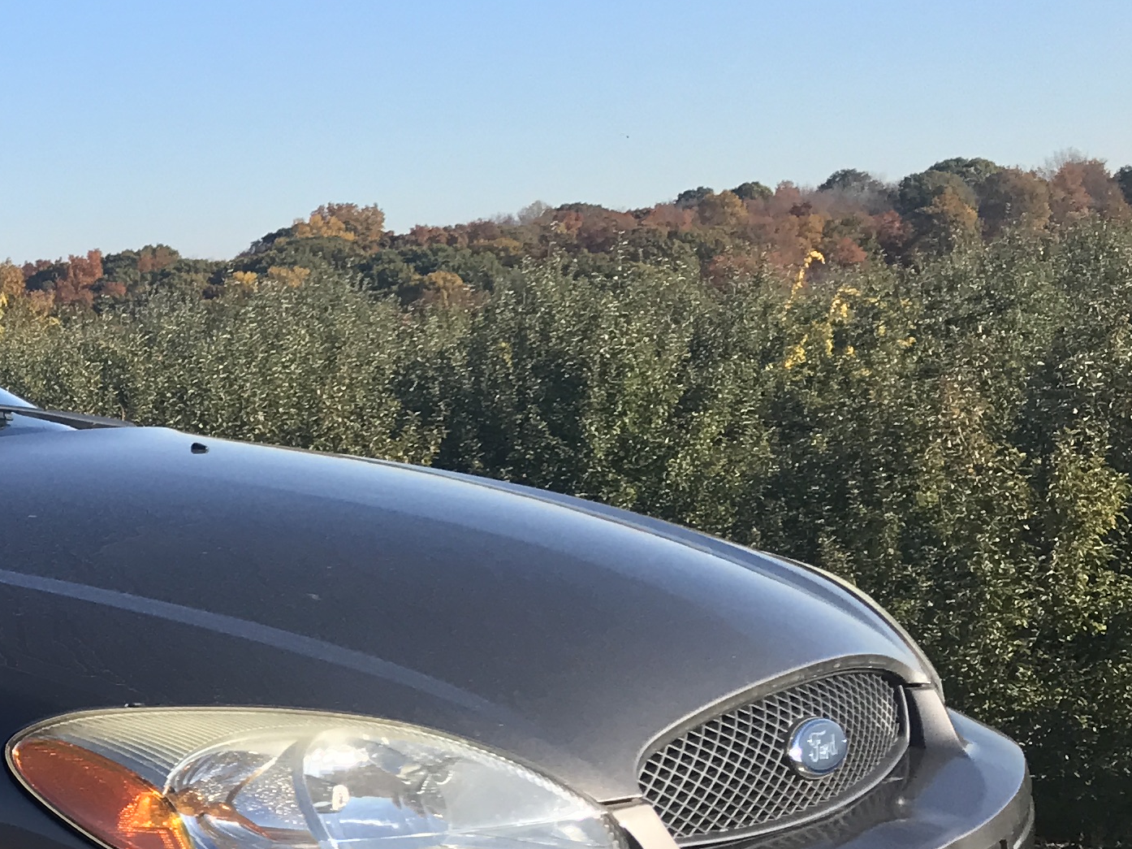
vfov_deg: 18.1
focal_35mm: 81
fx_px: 2648
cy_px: 619
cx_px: -426
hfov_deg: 21.3
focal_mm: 3.99
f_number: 1.8
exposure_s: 1/1473
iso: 20
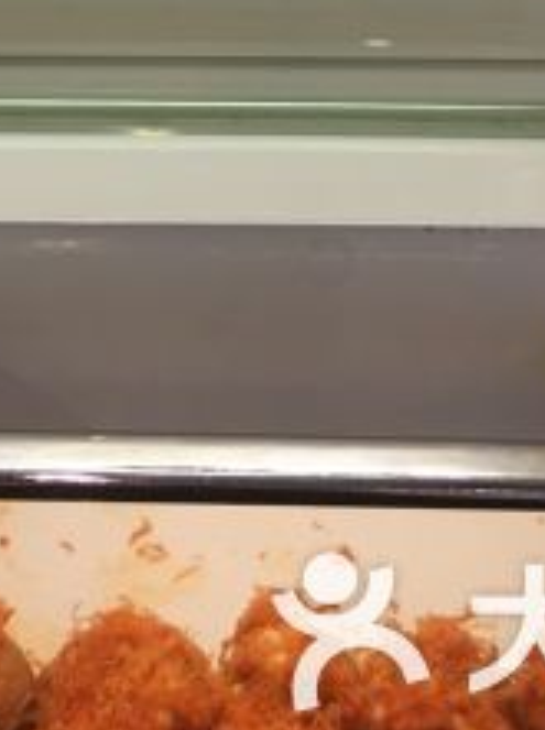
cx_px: 233
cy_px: -353
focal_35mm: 92
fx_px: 1937
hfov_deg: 16.0
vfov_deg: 18.9
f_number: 2.2
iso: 25
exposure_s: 1/33
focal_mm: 4.15
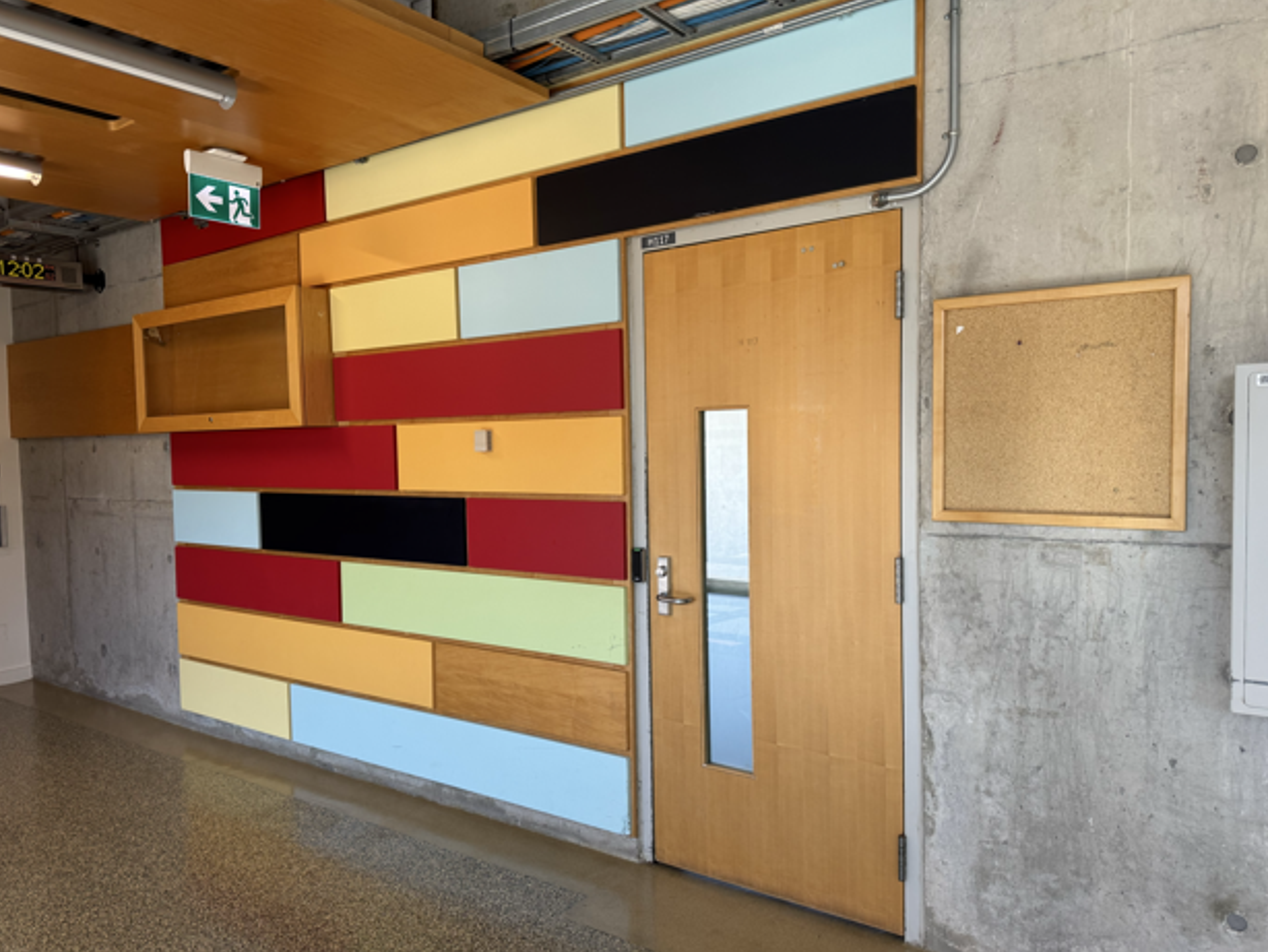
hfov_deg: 69.4
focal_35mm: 25
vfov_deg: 54.9
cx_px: 624
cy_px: 489
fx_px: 916
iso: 100
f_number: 1.78
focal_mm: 6.76
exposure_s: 1/121
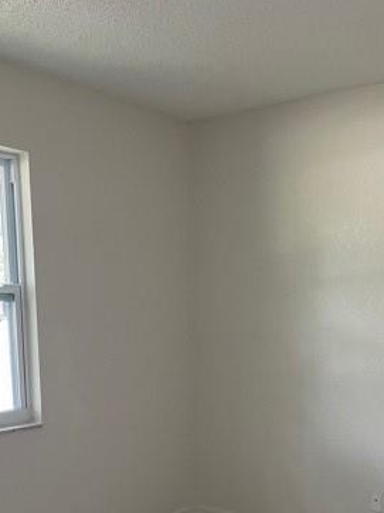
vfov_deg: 39.8
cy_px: 400
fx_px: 681
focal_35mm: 46
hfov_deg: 31.3
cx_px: 239
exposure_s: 1/86
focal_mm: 5.1
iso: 125
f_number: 1.6
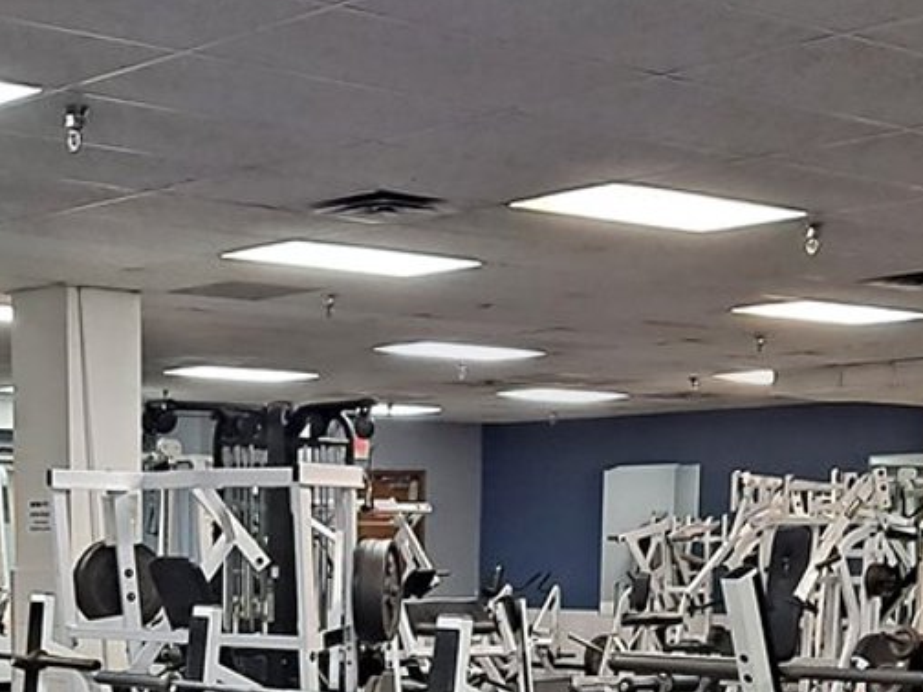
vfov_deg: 18.4
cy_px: 869
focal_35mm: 75
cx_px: 241
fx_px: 2000
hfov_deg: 25.7
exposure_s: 1/60
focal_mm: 4.6
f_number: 2
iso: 160
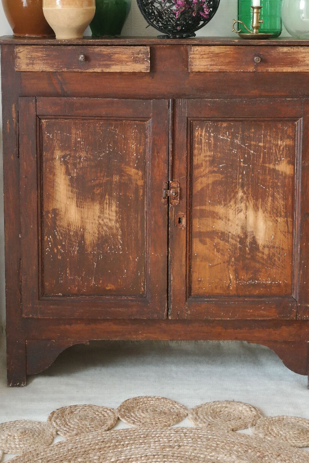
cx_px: 167
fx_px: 966
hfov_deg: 18.2
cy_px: 159
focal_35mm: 75
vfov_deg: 26.9
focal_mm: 35
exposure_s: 1/50
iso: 1600
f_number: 5.6
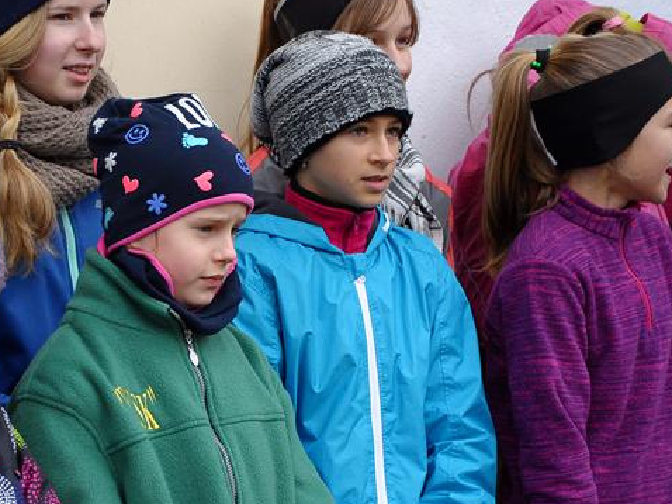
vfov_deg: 9.3
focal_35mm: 159
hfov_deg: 12.4
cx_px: 222
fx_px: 3085
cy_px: 286
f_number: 5.3
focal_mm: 62
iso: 800
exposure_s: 1/400
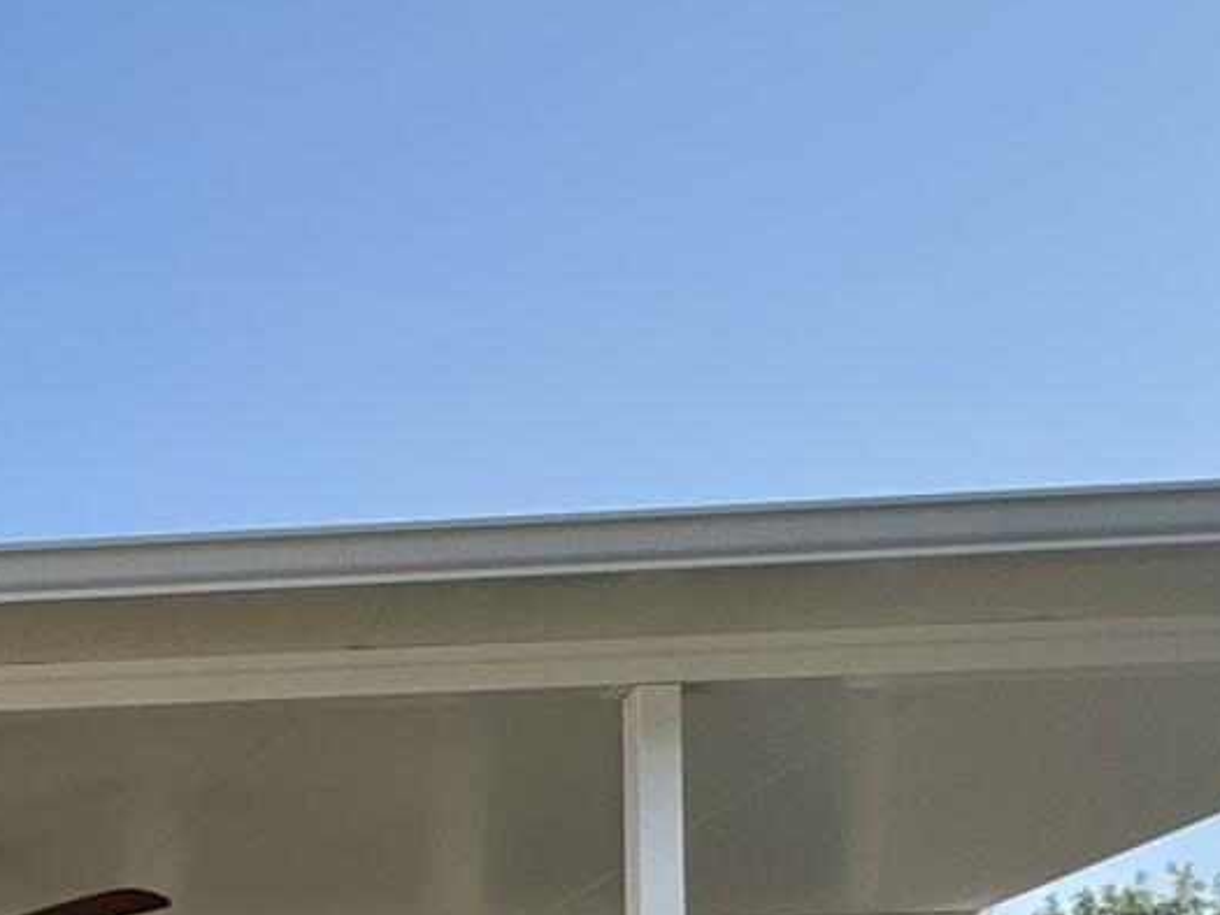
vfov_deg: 15.6
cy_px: 1677
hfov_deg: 20.2
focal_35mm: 80
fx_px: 2820
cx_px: -730
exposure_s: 1/433
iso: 40
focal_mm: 2.22
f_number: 2.2
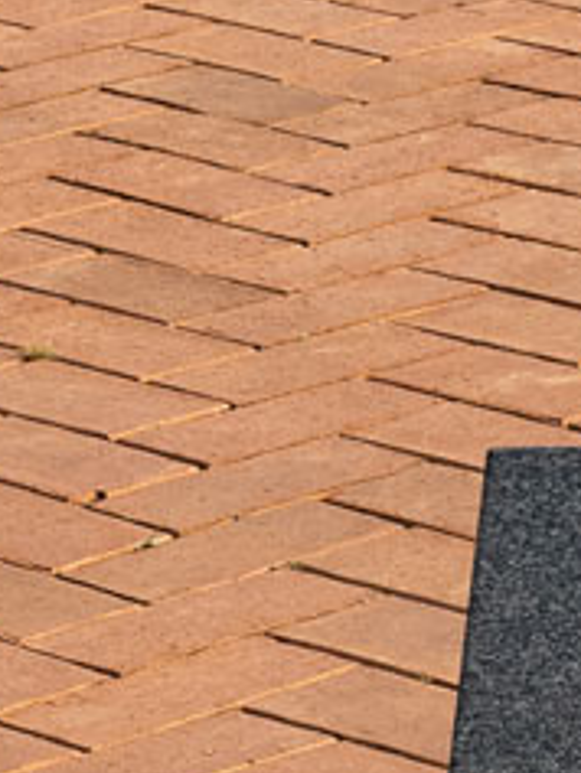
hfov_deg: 3.9
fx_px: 8429
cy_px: -952
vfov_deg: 5.1
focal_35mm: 377
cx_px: 1296
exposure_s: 1/1000
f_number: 5.6
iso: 200
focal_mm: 31
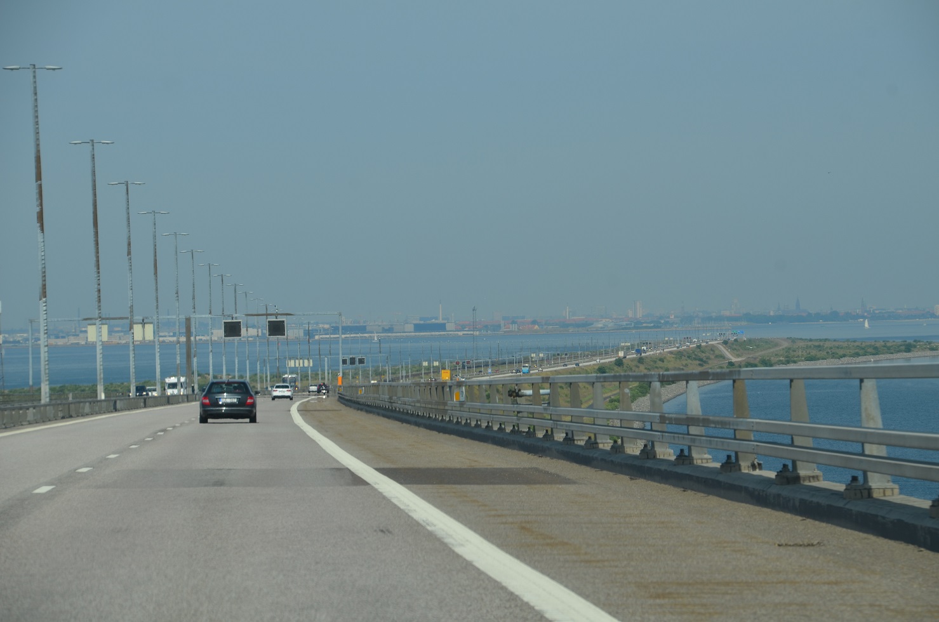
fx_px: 4295
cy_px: 311
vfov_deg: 8.3
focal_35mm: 165
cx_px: 470
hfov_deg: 12.5
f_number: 9
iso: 100
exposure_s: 1/320
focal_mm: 110
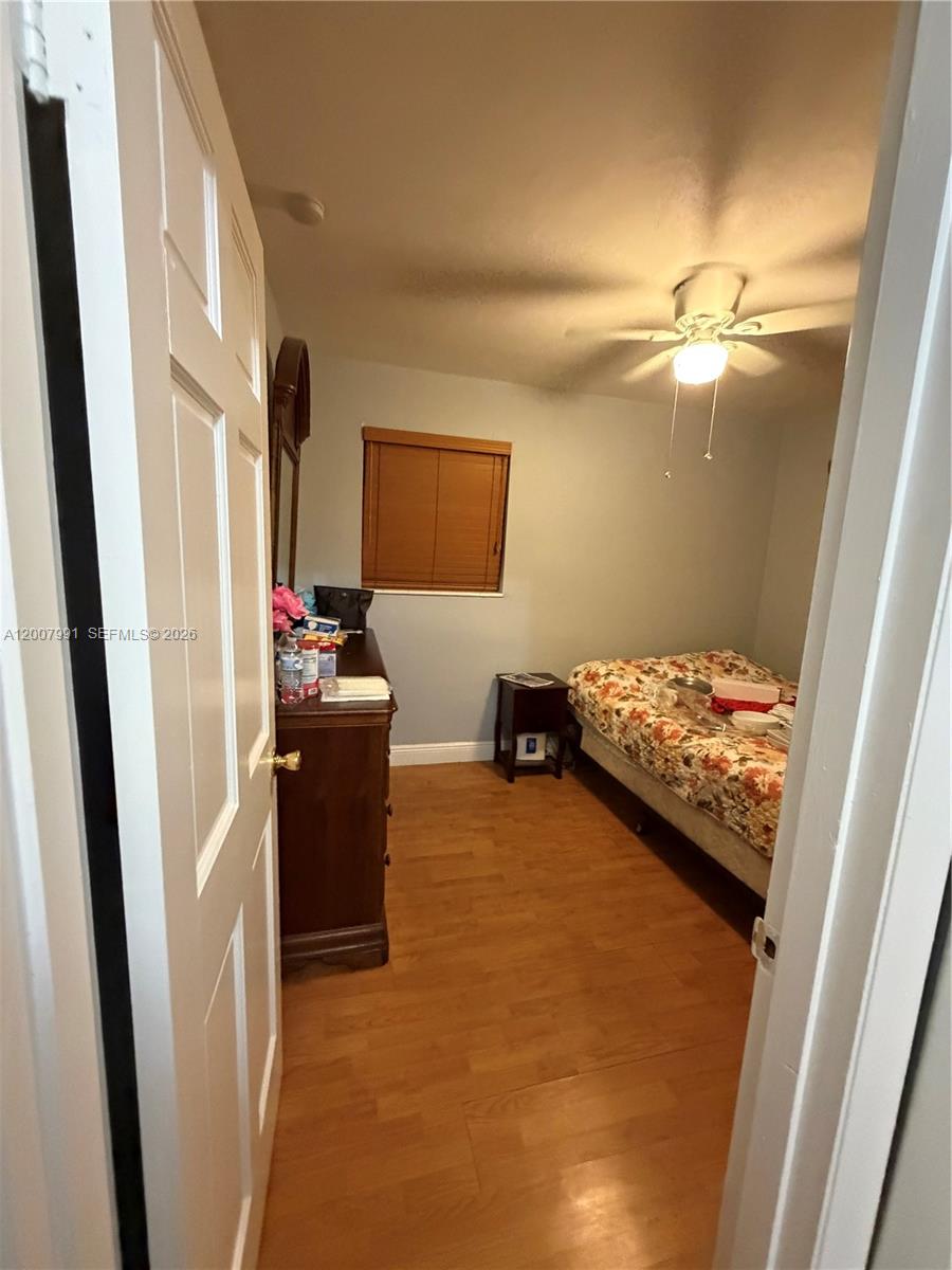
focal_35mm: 14
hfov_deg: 85.7
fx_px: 513
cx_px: 476
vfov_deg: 102.1
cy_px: 635
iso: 1250
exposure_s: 1/60
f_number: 2.2
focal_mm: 2.22
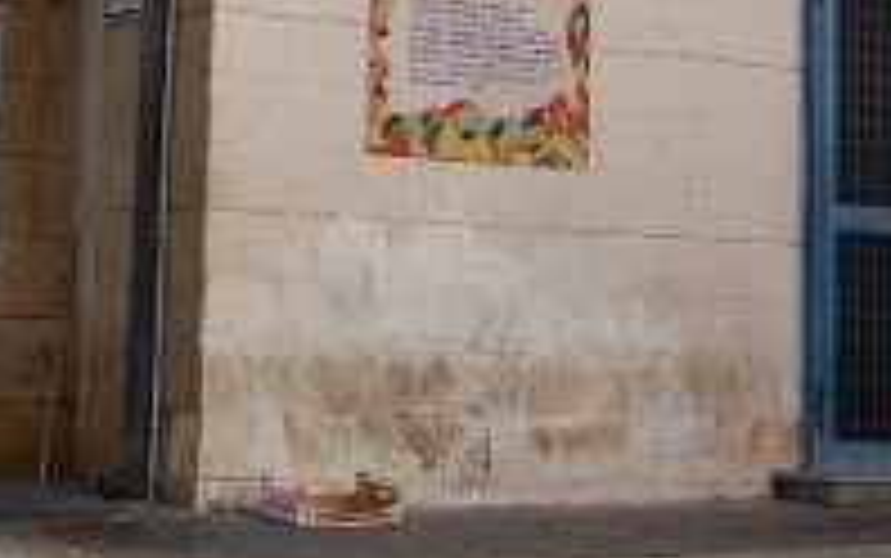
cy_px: -284
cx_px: -40
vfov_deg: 11.3
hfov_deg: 18.2
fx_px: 2697
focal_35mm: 111
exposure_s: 1/250
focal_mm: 18
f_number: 8
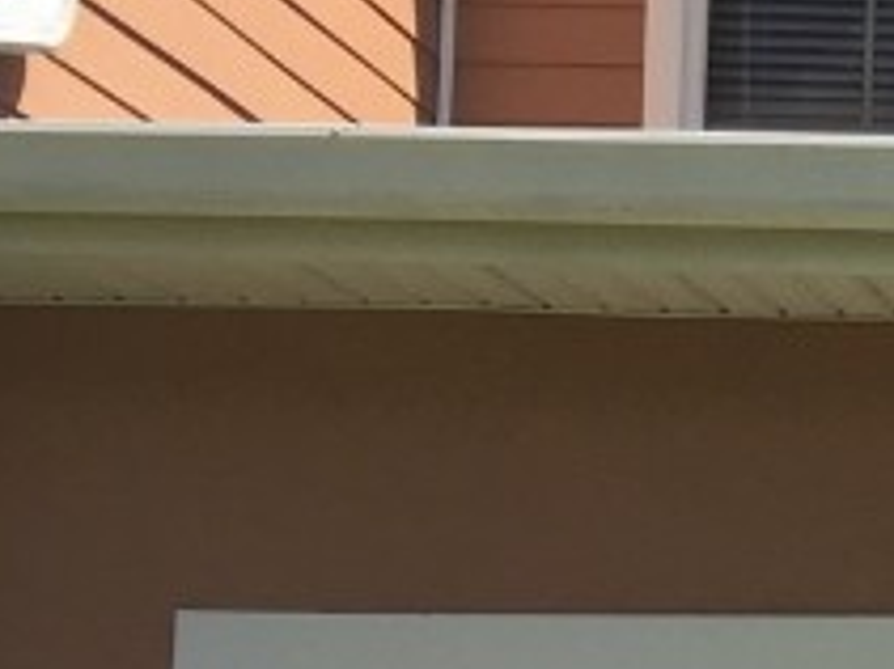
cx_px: 2063
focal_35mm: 141
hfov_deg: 11.7
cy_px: 652
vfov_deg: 10.4
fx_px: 3639
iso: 32
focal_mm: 4.15
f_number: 2.2
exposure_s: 1/1522
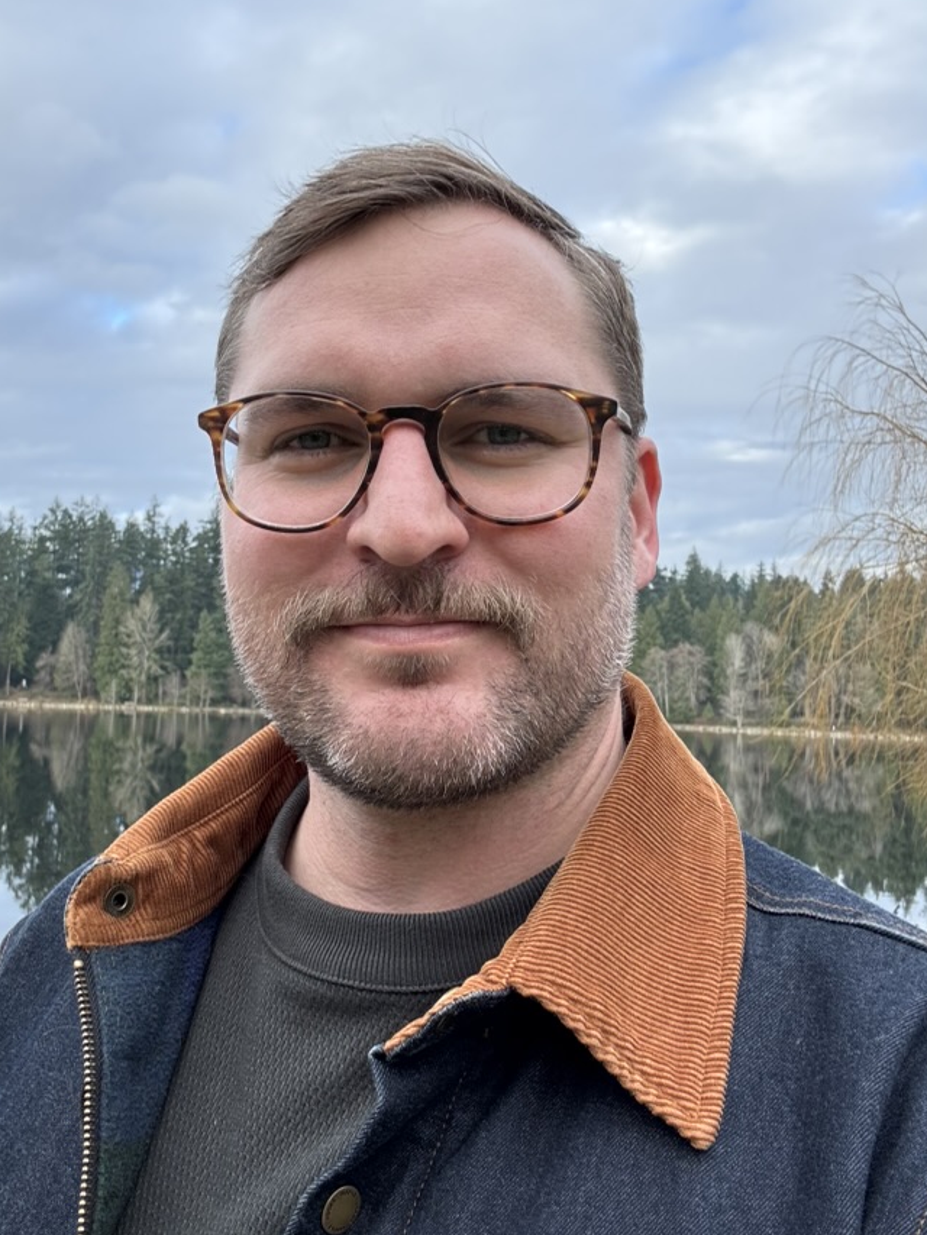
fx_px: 1285
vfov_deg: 51.3
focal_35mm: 36
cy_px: 552
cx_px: 390
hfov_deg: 39.6
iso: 25
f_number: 1.9
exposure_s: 1/182
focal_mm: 2.69
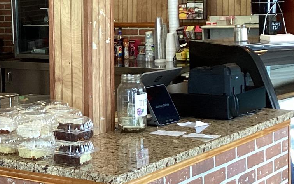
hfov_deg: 22.2
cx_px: -18
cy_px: 50
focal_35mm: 89
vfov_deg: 14.6
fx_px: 713
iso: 125
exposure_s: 1/60
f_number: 2.4
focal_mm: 3.3
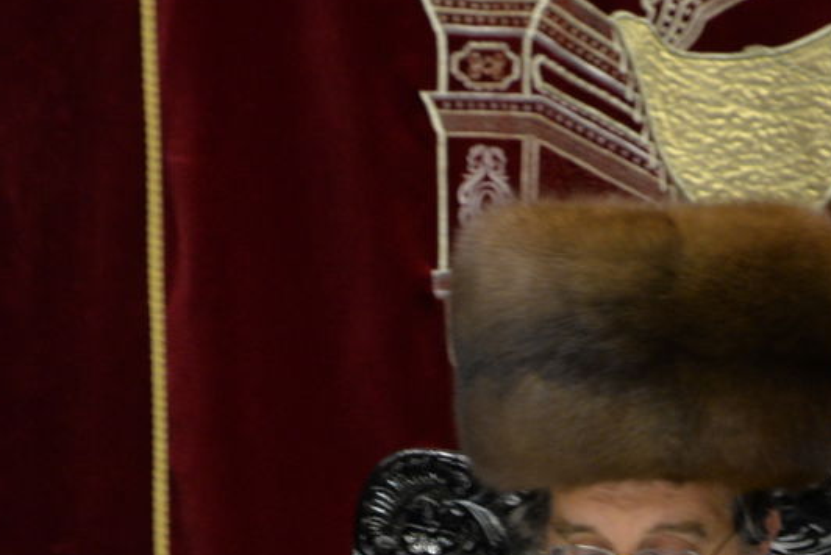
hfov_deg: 2.6
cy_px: 633
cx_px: 669
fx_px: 18217
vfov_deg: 1.7
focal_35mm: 789
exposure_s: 1/60
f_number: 6.3
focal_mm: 300
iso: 1600
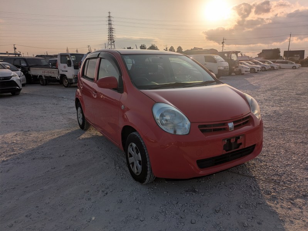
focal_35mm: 25
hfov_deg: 69.4
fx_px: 223
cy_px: 116
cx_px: 154
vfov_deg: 54.9
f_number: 1.89
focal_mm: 5.43
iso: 55
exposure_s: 1/11905
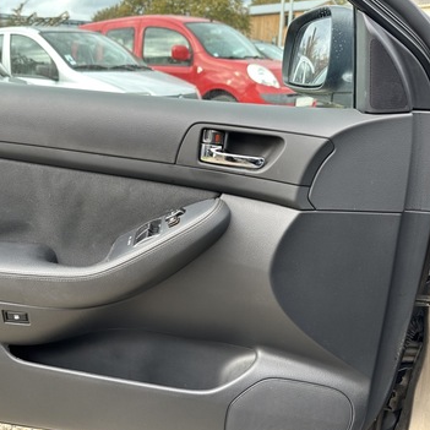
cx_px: 167
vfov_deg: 55.6
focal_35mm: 29
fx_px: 408
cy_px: 218
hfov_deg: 55.1
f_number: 1.78
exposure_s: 1/186
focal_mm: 6.86
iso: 64
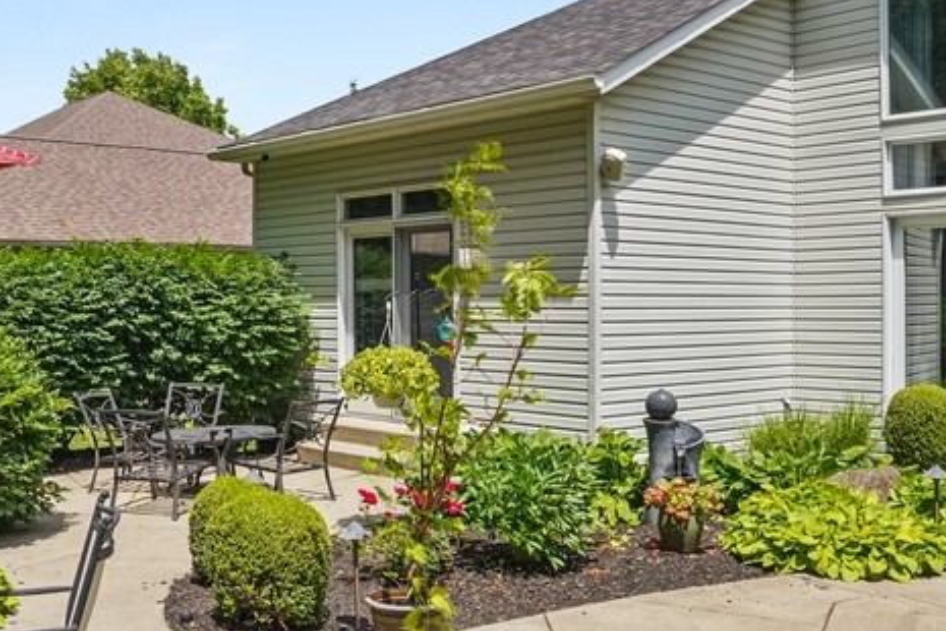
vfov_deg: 31.9
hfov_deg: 45.0
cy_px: 295
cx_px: 250
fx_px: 1104
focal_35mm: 42
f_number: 8
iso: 2500
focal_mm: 18
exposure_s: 1/800
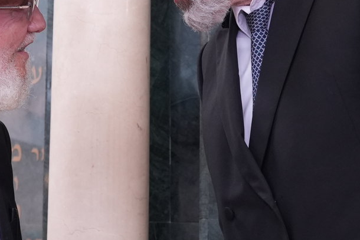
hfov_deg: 20.1
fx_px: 1010
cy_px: 37
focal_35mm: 101
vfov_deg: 13.5
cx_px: 106
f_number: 6.3
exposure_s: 1/125
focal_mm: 44
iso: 5000
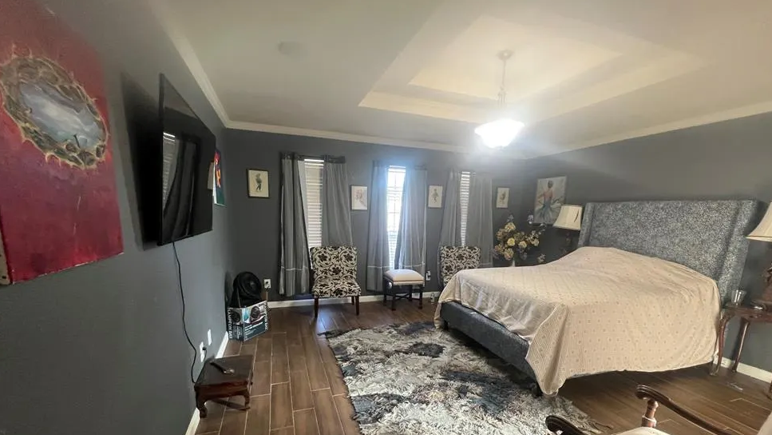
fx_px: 307
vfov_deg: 69.1
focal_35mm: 15
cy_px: 280
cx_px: 399
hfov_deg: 103.0
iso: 400
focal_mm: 1.57
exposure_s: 1/60
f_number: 1.8
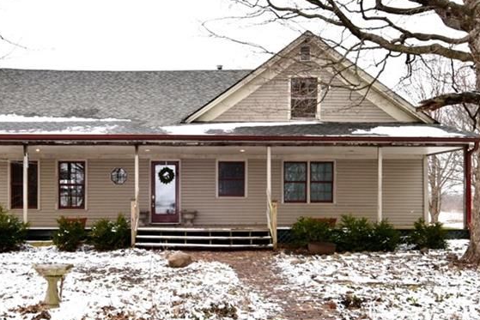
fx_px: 440
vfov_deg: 39.7
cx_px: 201
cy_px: 199
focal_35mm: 33
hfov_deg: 56.9
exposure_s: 1/160
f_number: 10
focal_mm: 12
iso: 100
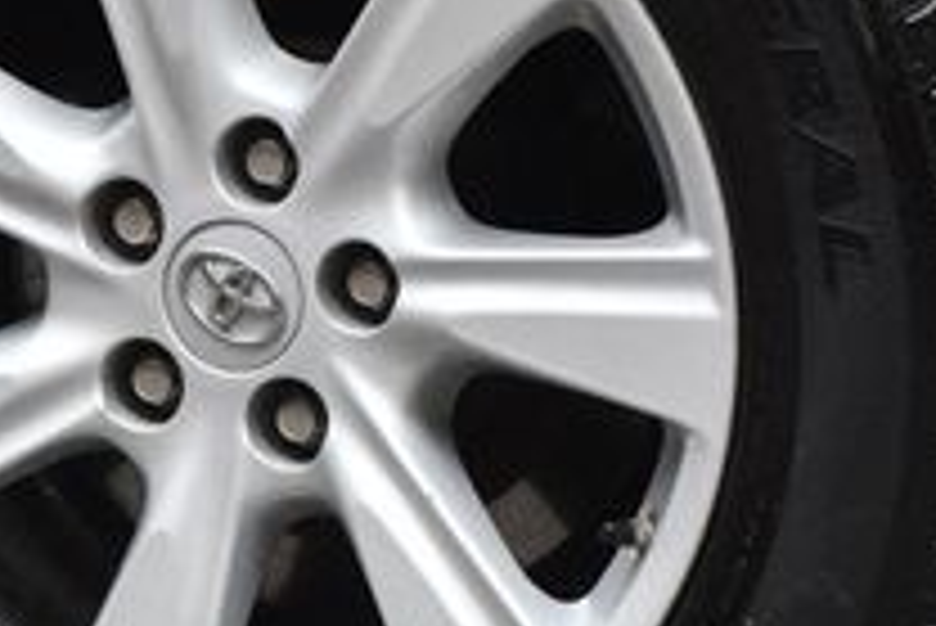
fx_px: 15584
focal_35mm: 599
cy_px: 270
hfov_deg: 3.4
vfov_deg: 2.3
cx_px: 207
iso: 320
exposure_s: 1/250
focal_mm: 130
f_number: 5.6
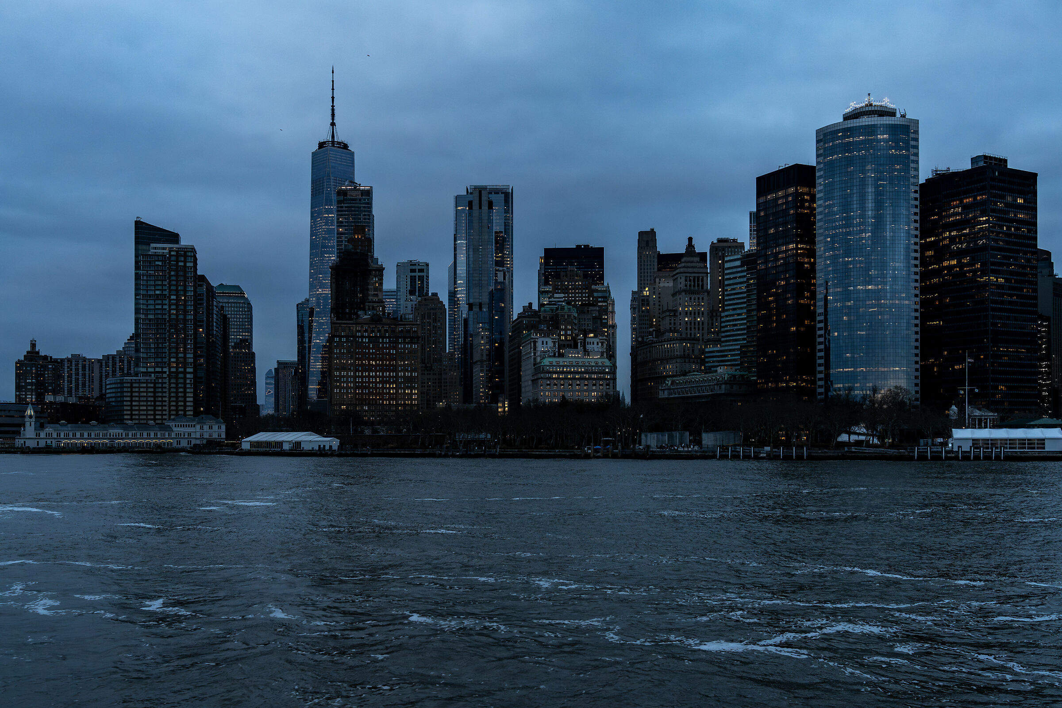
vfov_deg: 38.9
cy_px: 354
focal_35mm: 34
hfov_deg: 55.8
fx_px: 1003
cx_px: 531
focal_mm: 34
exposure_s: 1/100
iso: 800
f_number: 8
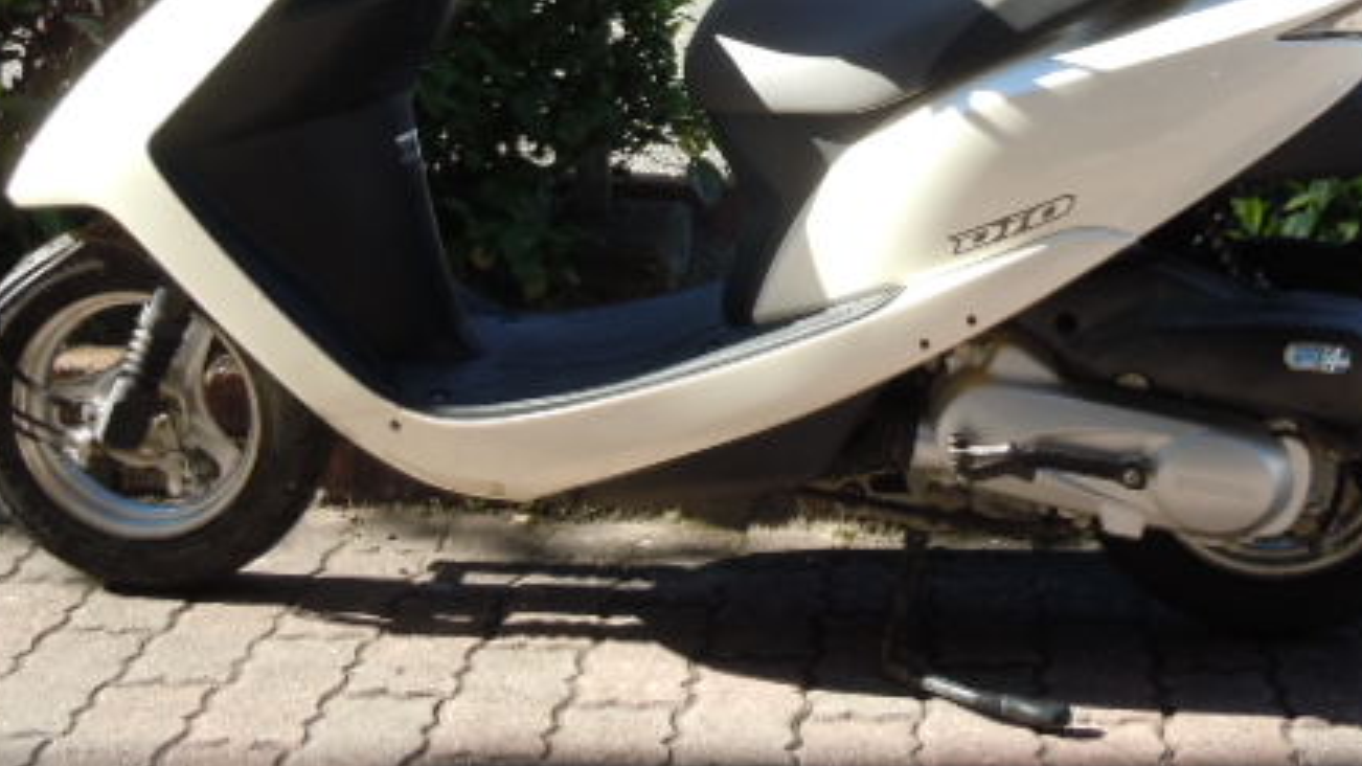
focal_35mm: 53
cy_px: 47
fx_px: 1914
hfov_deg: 39.0
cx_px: 807
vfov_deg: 22.0
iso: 100
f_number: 4
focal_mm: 5.9
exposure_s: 1/160
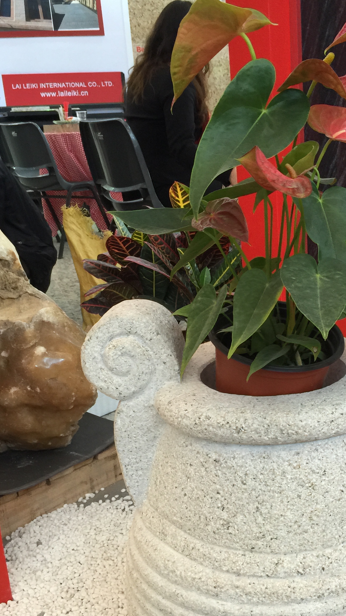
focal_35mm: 44
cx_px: 275
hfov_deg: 26.6
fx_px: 718
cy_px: 379
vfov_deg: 46.1
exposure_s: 1/15
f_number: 2.2
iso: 40
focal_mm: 4.15
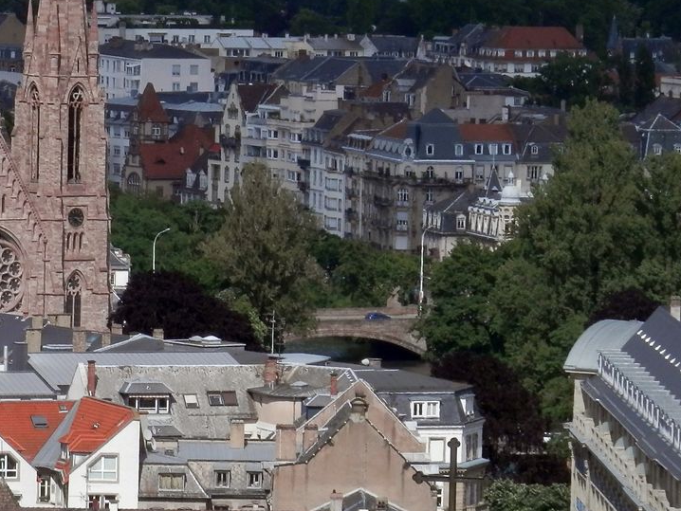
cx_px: 58
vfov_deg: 4.3
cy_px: 253
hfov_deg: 5.8
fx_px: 6750
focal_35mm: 343
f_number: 5.5
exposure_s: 1/640
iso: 80
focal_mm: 27.5
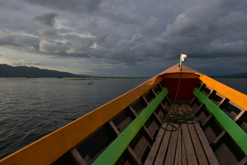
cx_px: 124
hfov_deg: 67.4
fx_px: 185
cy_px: 82
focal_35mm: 27
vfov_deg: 47.9
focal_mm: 18
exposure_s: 1/160
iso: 100
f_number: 8
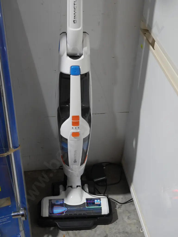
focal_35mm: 56
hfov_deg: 26.1
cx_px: 89
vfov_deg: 34.3
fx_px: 384
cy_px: 118
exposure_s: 1/60
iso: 640
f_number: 5.3
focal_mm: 28
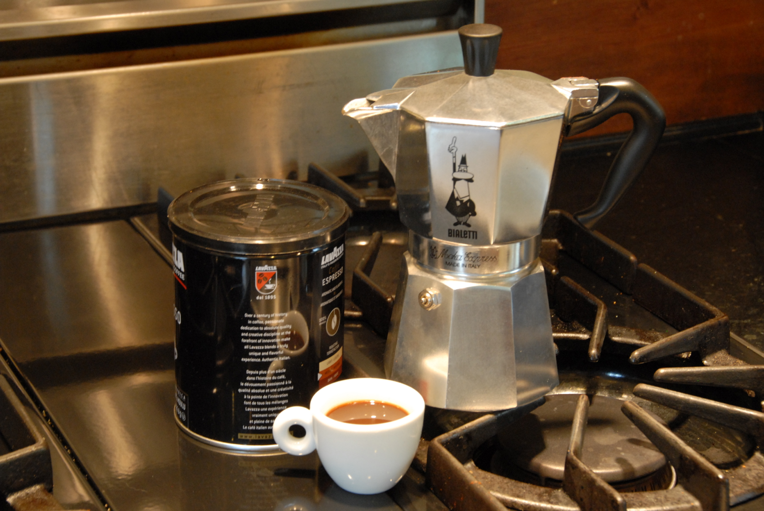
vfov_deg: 15.2
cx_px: 382
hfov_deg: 22.6
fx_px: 1912
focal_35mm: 90
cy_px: 256
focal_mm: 60
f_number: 9
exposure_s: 1/10
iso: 800
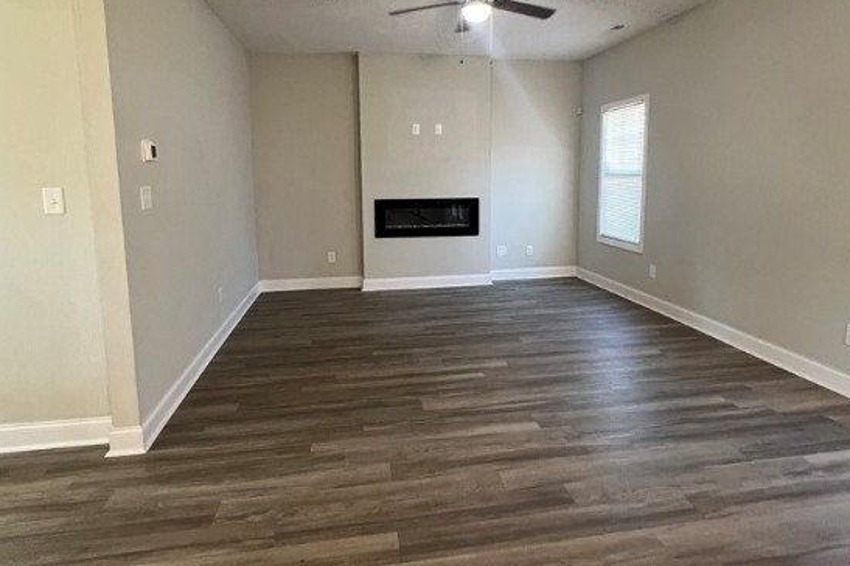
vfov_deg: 64.0
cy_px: 230
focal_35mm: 19
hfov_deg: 86.9
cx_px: 421
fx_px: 448
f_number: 1.8
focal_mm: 1.57
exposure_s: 1/60
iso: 500
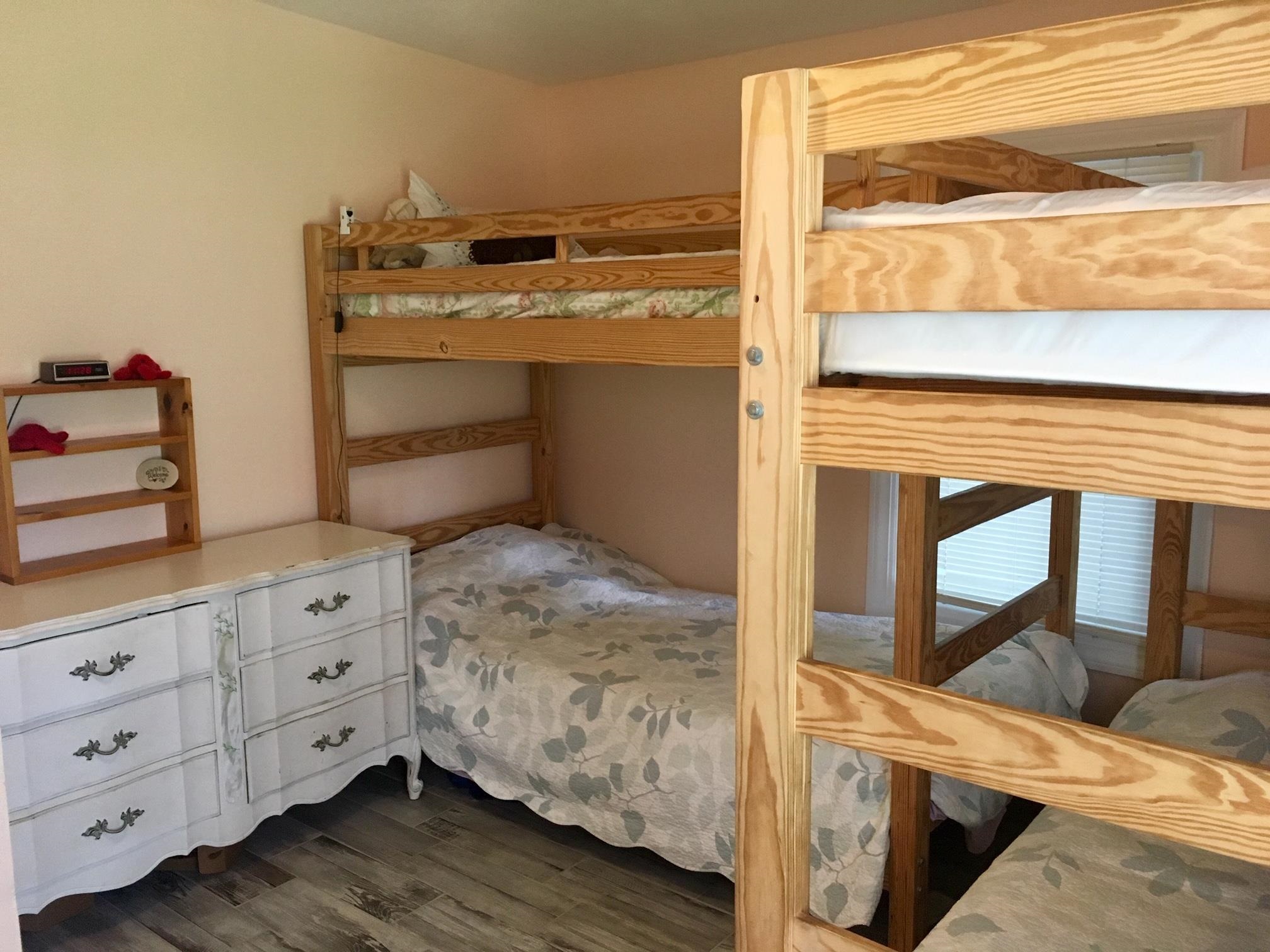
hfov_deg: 61.7
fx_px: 1064
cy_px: 476
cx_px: 635
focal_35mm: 29
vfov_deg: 48.2
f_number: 2.2
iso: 160
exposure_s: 1/30
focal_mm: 4.15
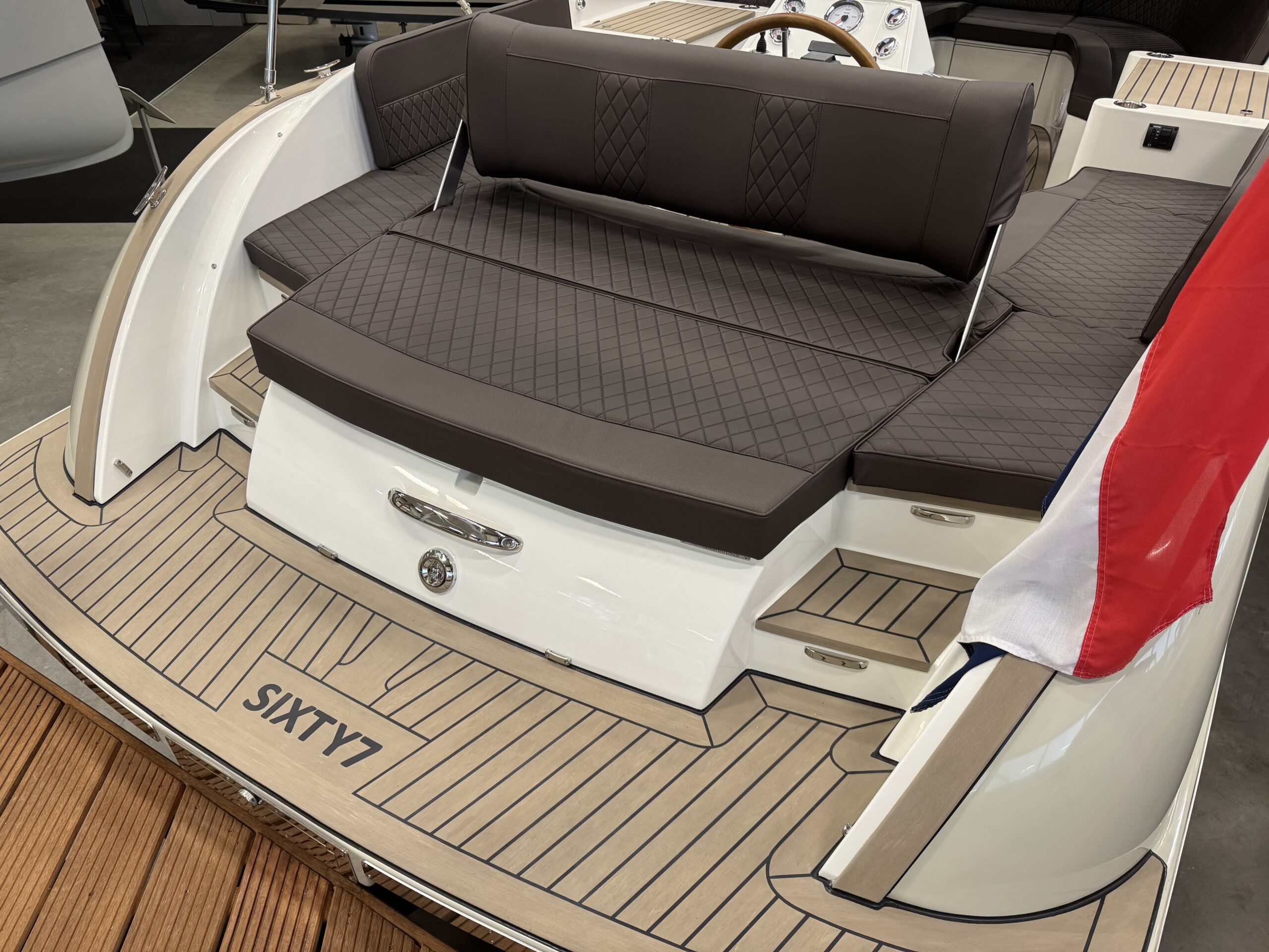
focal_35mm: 24
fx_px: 880
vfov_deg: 56.8
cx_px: 634
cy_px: 476
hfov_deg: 71.6
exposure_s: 1/50
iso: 200
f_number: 1.78
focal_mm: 6.76
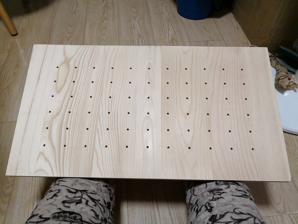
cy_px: 112
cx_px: 149
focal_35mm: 27
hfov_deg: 65.3
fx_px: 232
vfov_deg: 51.4
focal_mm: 3.95
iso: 320
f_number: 1.6
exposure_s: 1/25
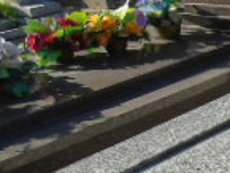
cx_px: 474
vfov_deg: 13.5
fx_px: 731
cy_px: 97
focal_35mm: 110
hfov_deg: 14.5
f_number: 3.4
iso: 80
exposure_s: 1/640
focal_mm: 4.4
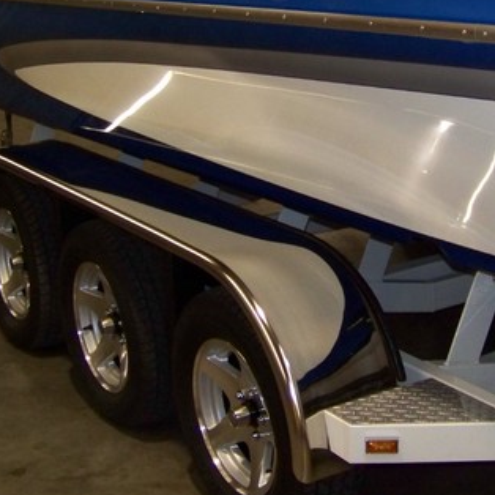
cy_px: 201
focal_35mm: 71
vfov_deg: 24.3
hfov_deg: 23.8
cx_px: 418
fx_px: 1149
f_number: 2.8
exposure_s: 1/30
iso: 200
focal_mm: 5.85
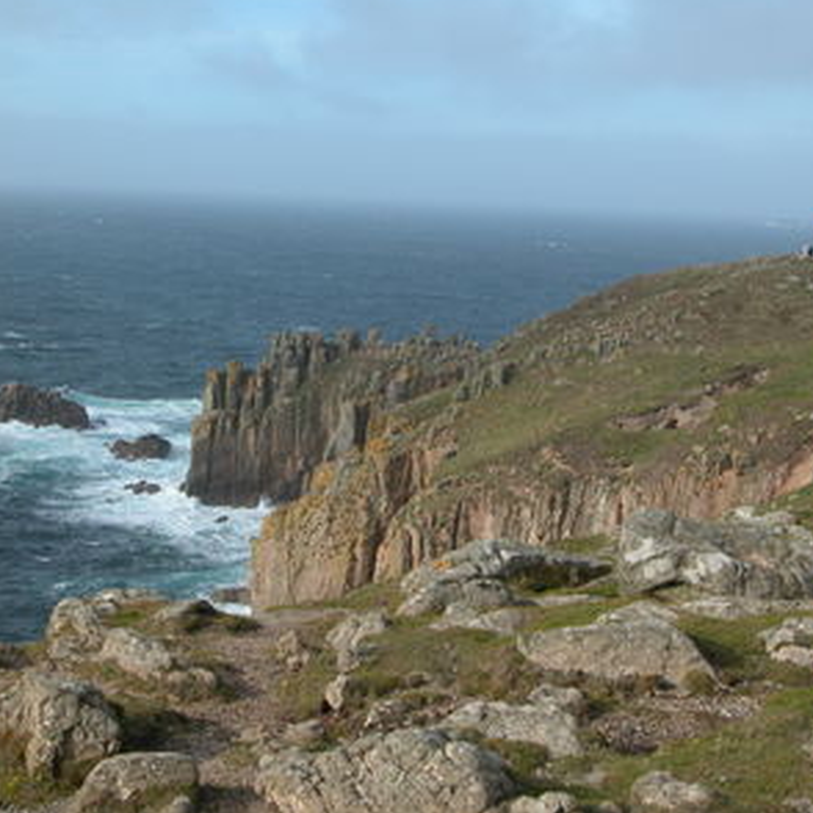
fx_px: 1727
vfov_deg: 26.5
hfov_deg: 26.4
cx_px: 301
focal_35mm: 65
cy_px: 401
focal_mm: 13.7
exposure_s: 1/359
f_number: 5.5
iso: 100
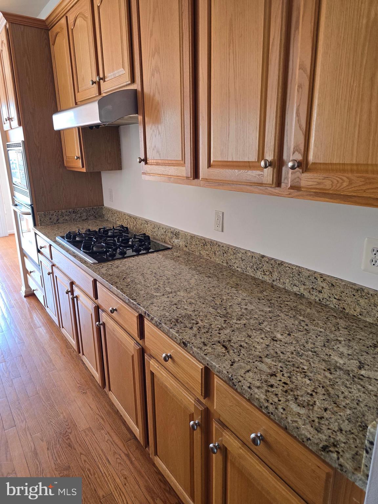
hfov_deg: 58.9
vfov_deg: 73.9
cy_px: 252
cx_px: 189
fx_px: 335
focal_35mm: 23
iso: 125
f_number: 1.7
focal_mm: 6.3
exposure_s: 1/180
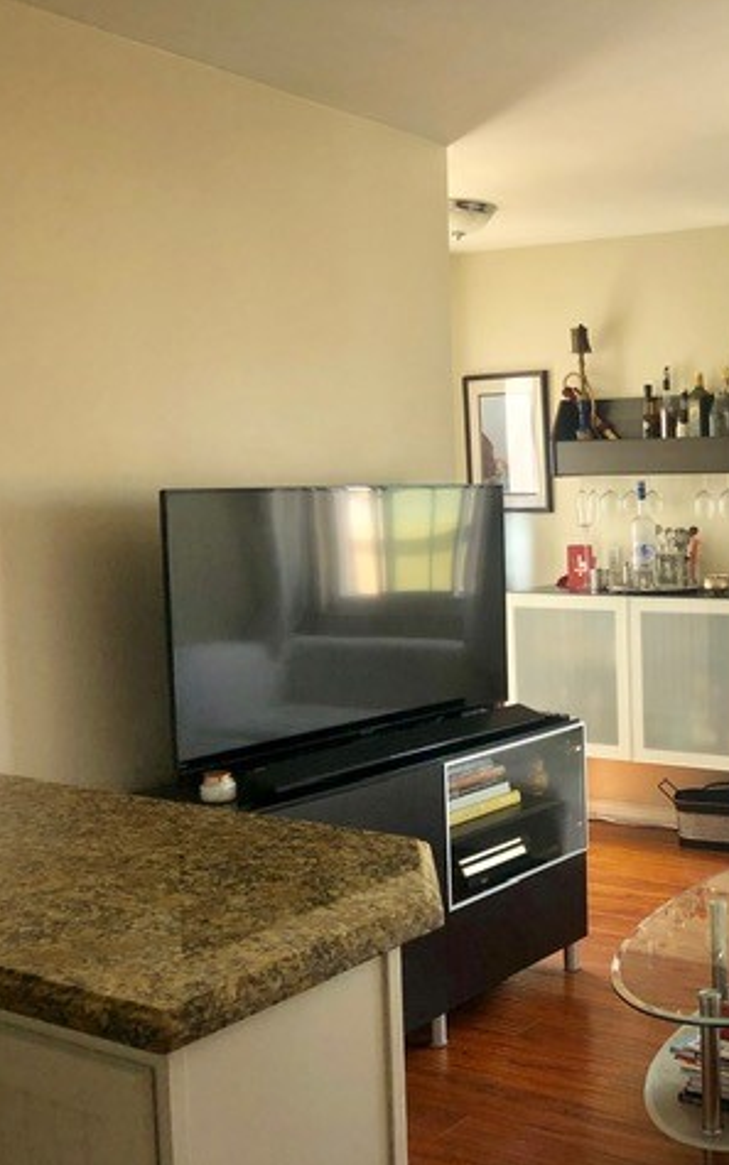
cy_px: 581
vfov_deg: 49.3
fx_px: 1271
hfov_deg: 29.9
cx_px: 722
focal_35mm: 40
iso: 25
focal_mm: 4
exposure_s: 1/30
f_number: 1.8
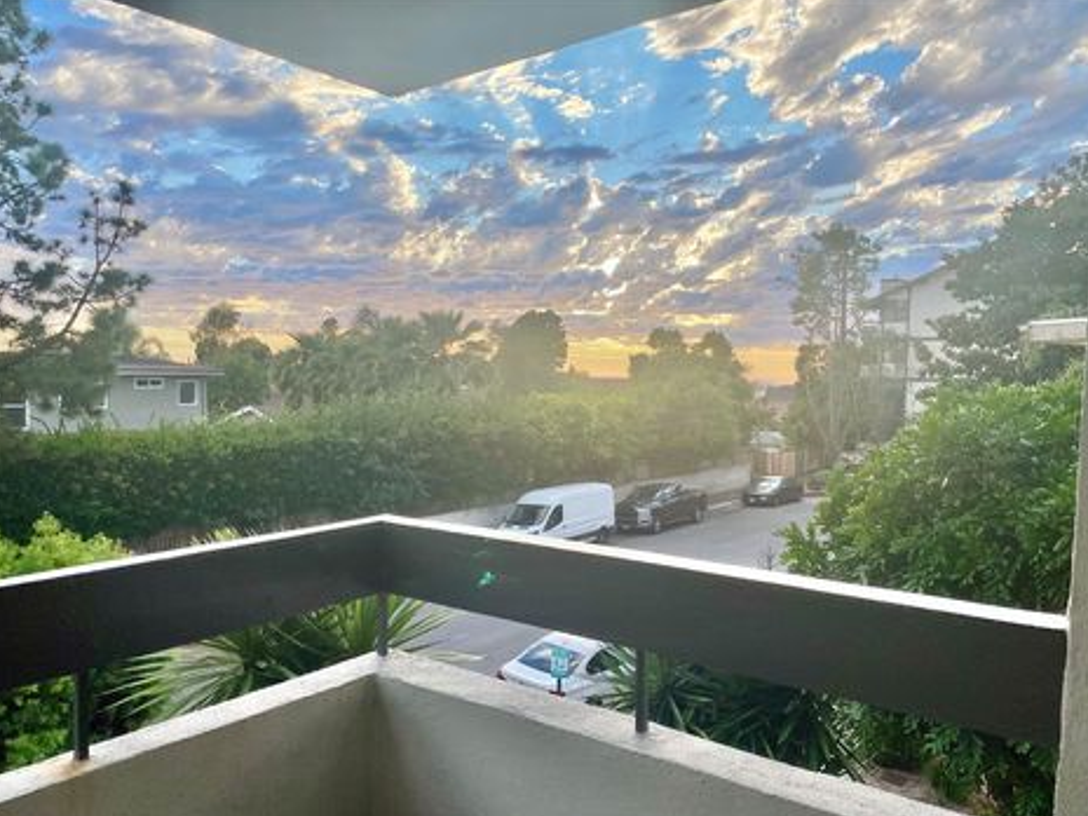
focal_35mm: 28
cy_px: 430
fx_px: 880
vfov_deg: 49.7
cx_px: 530
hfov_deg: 63.4
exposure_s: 1/1208
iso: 32
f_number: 1.6
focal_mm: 4.2
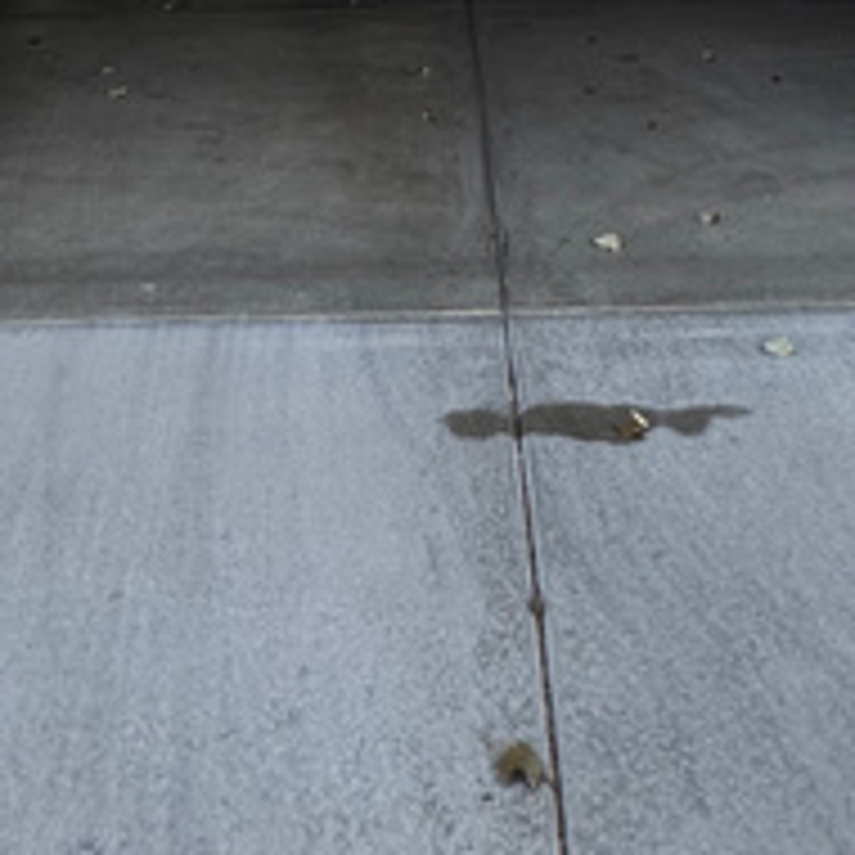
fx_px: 1397
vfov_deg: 20.6
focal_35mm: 50
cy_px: -760
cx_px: 423
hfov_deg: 34.0
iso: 40
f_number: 2.2
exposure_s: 1/445
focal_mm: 2.22
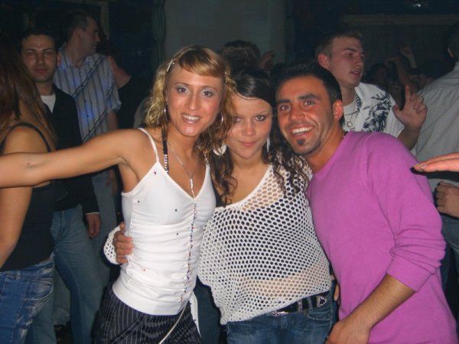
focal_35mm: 46
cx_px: 230
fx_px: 610
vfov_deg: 31.5
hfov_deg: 41.2
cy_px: 172
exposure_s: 1/60
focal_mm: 9.5
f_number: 3.1
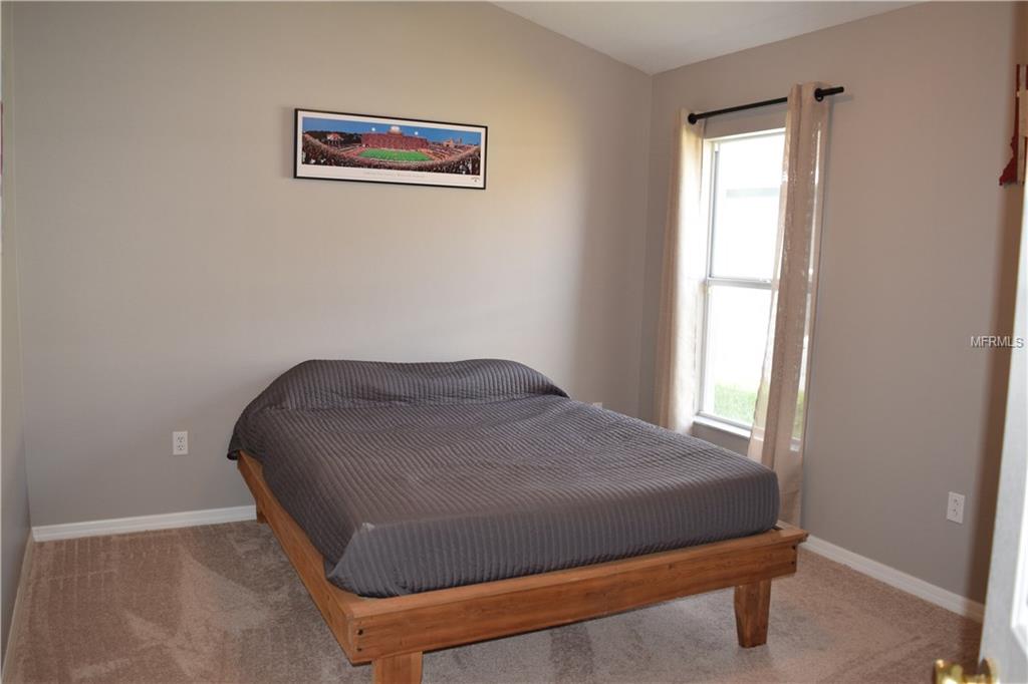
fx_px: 856
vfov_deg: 43.6
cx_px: 514
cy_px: 342
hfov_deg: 61.9
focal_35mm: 30
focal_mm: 20
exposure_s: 1/125
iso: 800
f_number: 5.6
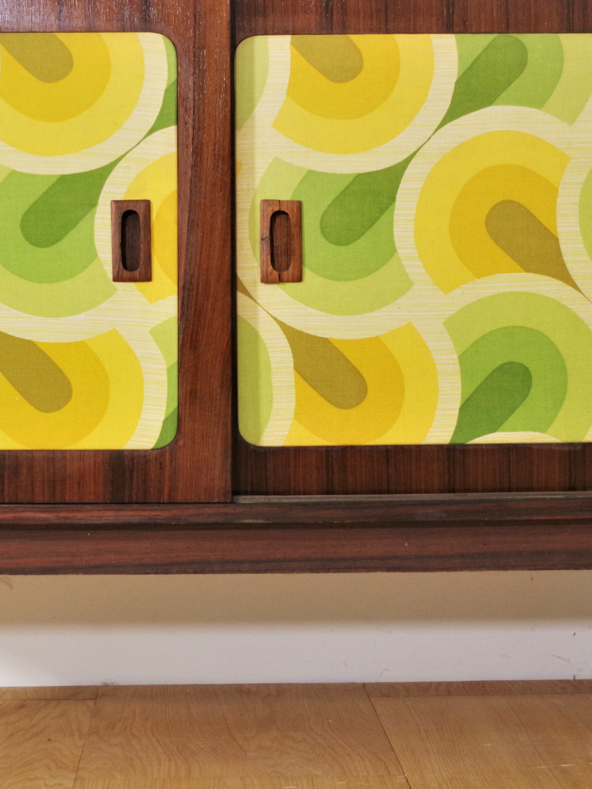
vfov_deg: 32.7
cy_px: 355
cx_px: 239
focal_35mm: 59
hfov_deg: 24.8
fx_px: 1345
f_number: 4
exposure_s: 1/60
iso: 800
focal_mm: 23.13
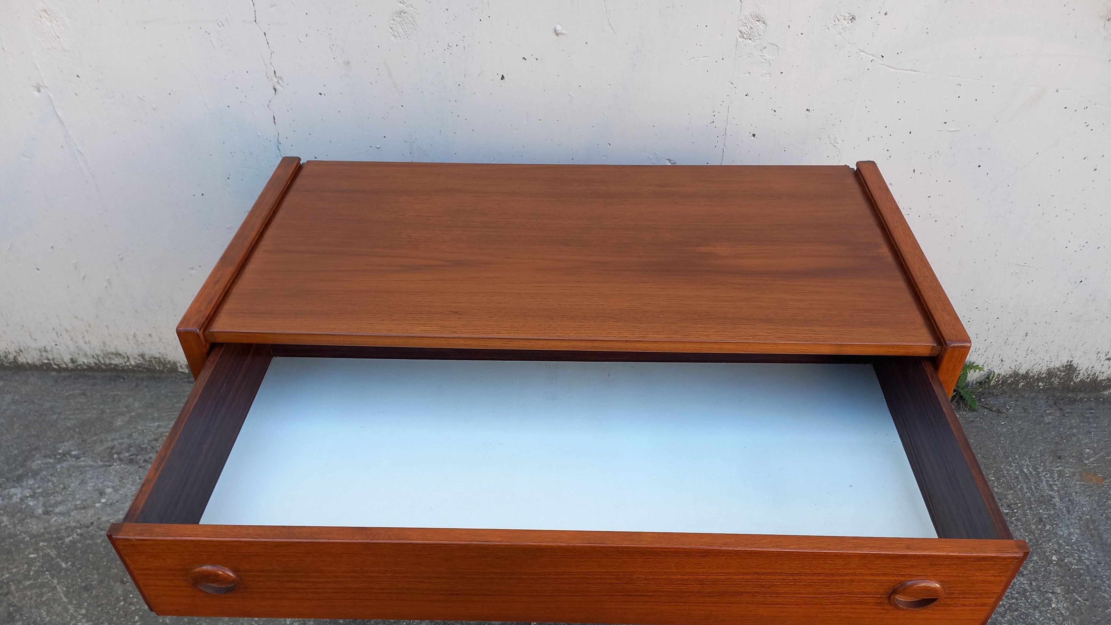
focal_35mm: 28
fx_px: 825
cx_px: 554
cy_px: 397
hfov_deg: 67.9
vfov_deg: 41.2
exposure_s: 1/110
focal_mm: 4.65
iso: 50
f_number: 1.8
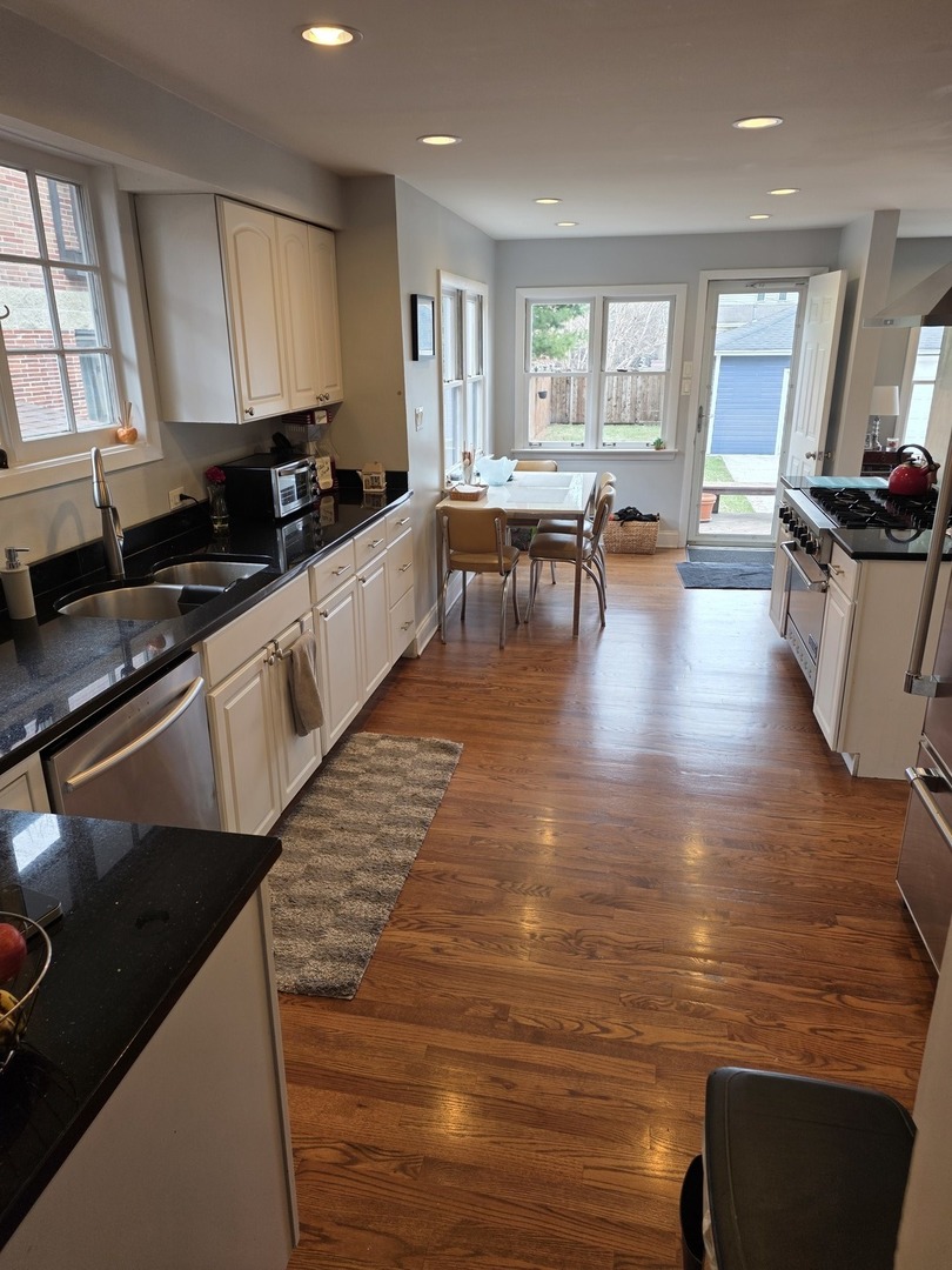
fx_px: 843
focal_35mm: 23
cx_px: 476
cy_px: 635
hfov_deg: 58.9
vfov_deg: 73.9
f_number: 1.7
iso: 50
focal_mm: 6.25
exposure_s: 1/120
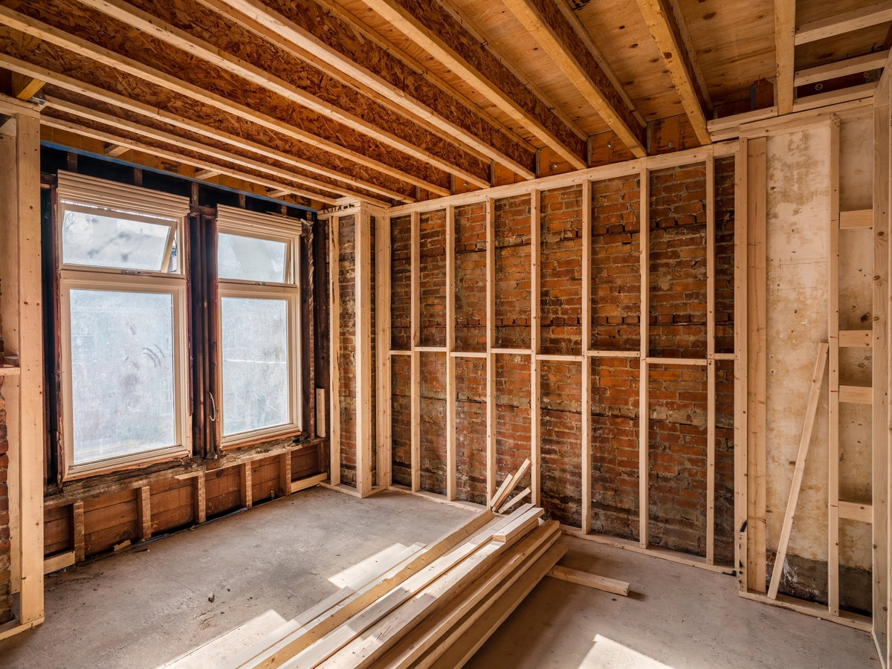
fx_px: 464
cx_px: 446
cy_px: 334
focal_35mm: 18
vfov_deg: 71.6
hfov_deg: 87.8
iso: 100
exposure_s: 1/70
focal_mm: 23
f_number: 9
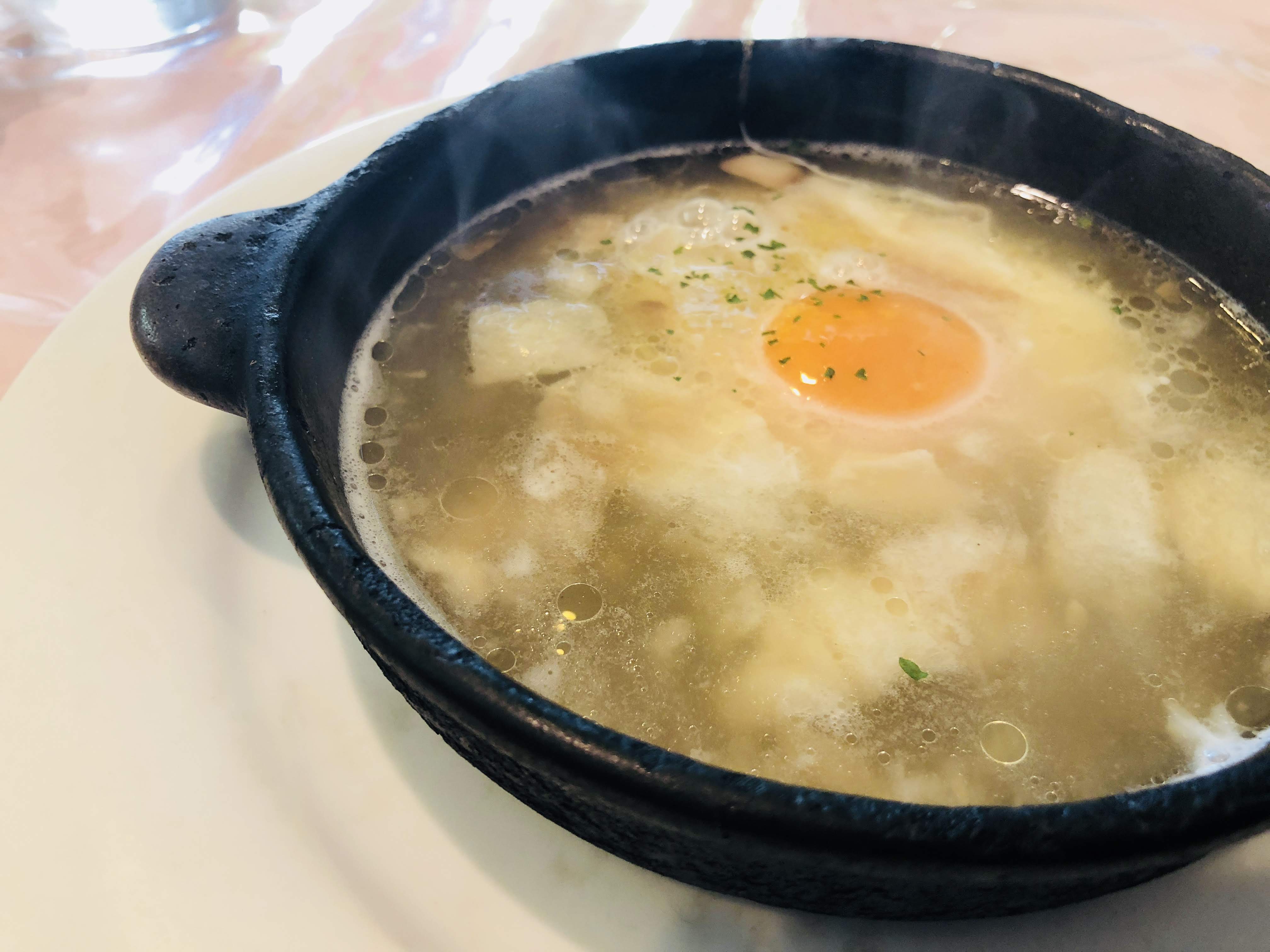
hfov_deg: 63.4
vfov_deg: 49.7
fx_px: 1027
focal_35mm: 28
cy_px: 476
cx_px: 635
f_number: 1.8
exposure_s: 1/17
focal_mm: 3.99
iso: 50
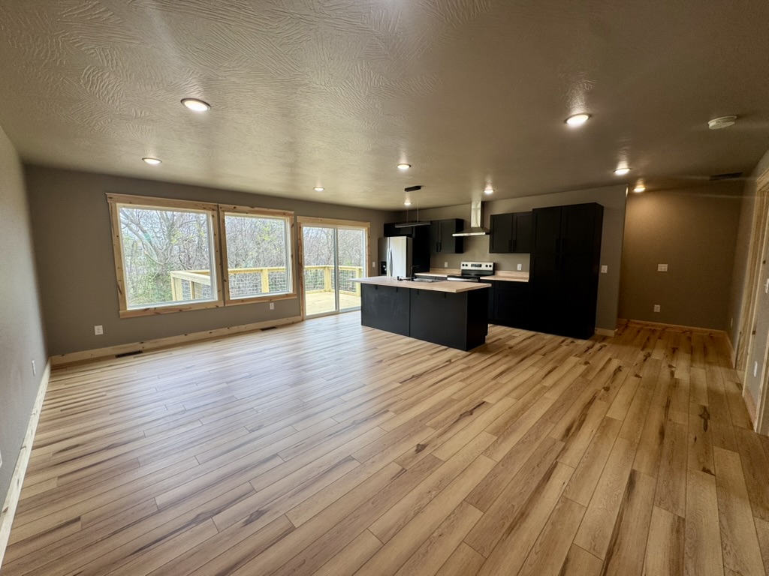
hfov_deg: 102.1
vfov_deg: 85.7
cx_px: 384
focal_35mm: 14
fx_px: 311
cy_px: 288
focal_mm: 2.22
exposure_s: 1/120
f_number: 2.2
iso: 64
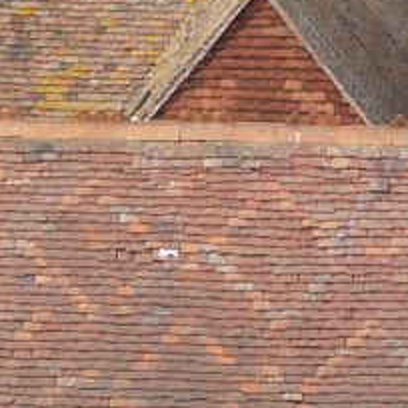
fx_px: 5334
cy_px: -174
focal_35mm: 400
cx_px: 174
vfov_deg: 4.4
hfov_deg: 4.4
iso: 100
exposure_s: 1/320
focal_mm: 45
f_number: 6.3
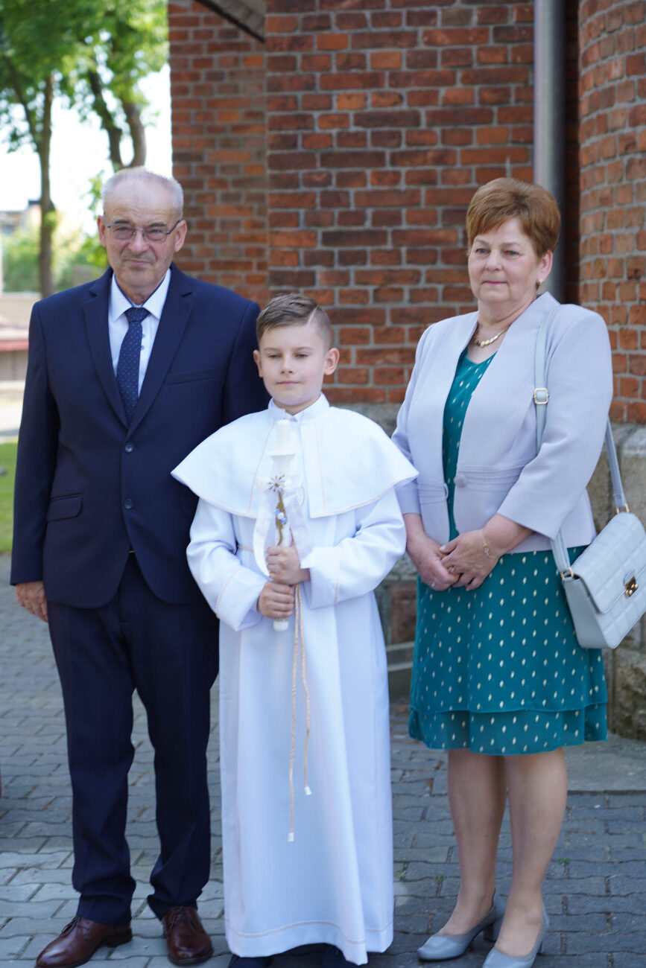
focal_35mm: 70
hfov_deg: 19.5
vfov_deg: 28.8
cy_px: 484
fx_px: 1884
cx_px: 323
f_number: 4
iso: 100
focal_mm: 70
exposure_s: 1/125
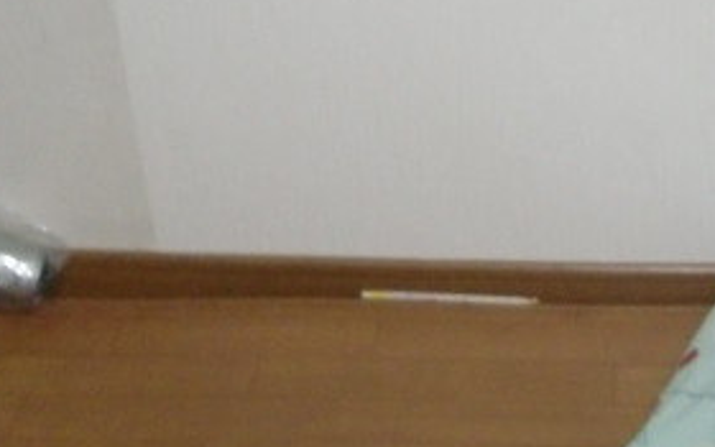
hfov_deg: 22.1
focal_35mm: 92
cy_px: -59
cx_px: 618
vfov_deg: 13.9
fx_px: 1793
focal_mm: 6.66
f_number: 3.9
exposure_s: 1/60
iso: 400
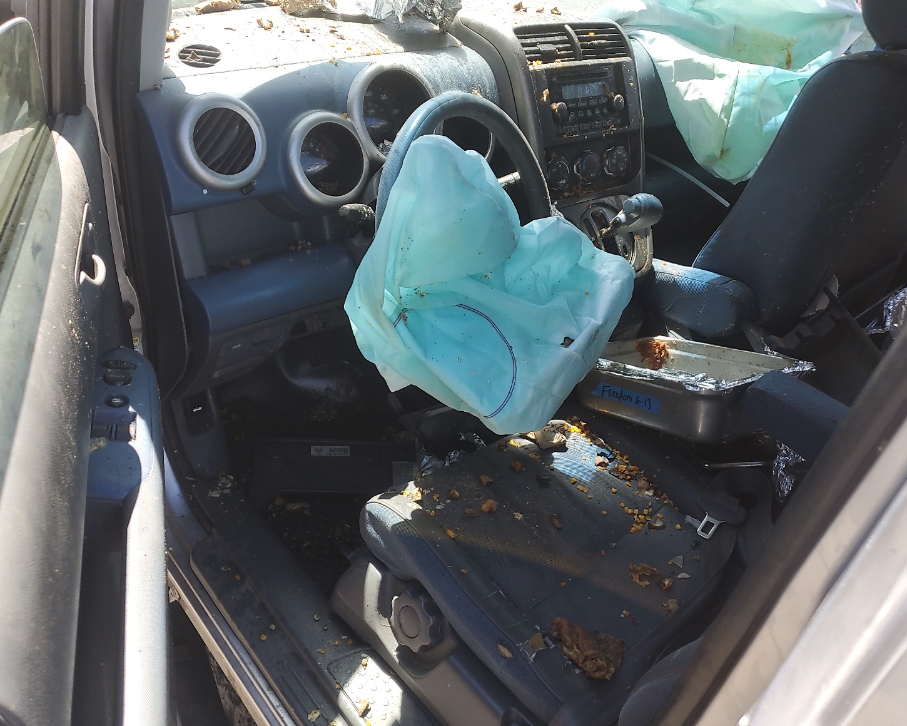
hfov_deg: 62.2
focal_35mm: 28
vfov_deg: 51.5
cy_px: 352
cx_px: 464
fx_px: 752
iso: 50
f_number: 1.5
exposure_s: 1/526
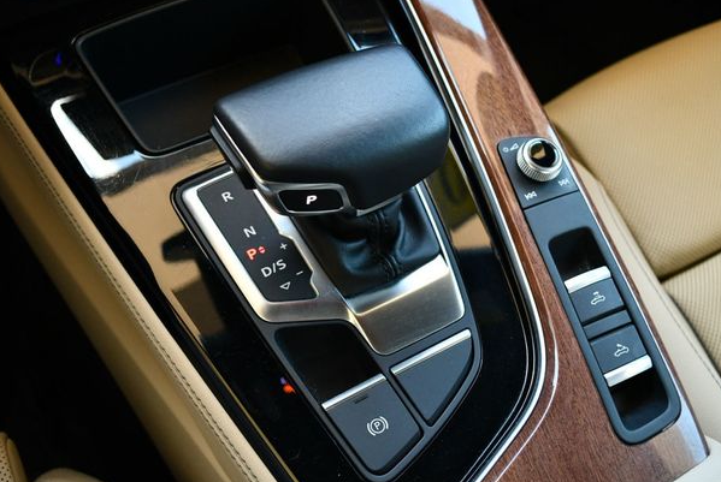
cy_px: 251
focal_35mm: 47
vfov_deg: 28.7
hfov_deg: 41.9
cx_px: 366
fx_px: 942
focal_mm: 22
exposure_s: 1/160
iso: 800
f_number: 3.8
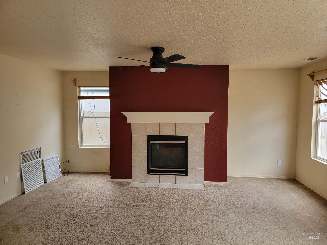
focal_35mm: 24
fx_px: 227
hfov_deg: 71.6
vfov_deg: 56.8
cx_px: 164
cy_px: 122
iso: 160
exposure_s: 1/120
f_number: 1.8
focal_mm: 6.7
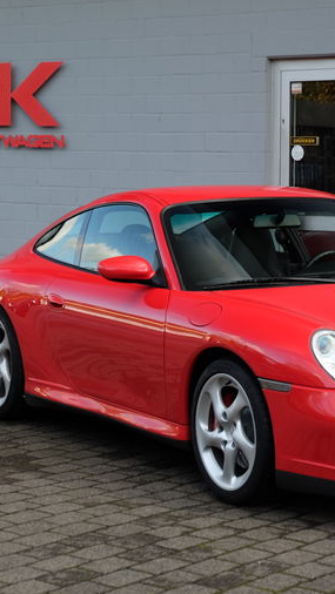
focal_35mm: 97
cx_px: 324
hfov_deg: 12.4
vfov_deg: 22.0
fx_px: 1530
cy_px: 299
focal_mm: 40.7
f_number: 4.5
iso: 200
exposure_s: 1/160
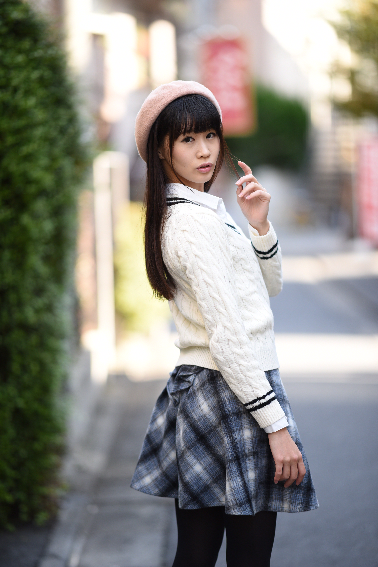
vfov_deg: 19.5
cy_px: 284
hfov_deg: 13.1
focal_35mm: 105
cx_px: 189
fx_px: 1652
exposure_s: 1/500
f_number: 1.4
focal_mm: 105
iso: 100
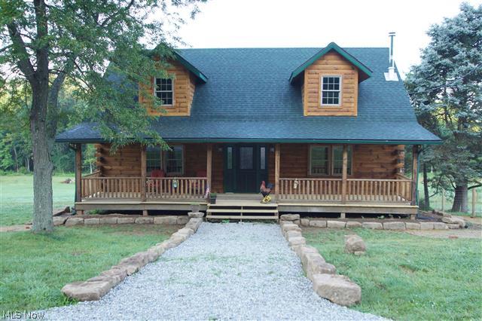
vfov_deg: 39.9
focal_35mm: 33
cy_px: 160
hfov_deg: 57.2
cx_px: 241
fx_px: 442
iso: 100
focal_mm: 22
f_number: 5
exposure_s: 1/80
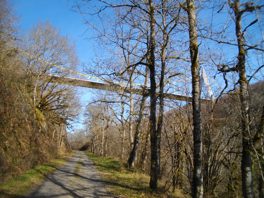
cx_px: 132
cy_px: 99
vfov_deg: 45.4
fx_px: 236
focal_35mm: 31
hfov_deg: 58.4
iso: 100
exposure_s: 1/125
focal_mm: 5.7
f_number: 8.8
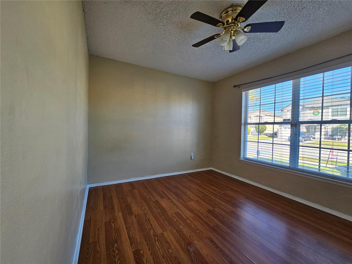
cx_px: 176
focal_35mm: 13
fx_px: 132
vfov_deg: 89.9
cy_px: 132
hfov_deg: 106.2
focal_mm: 2.2
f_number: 2.2
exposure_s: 1/120
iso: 64
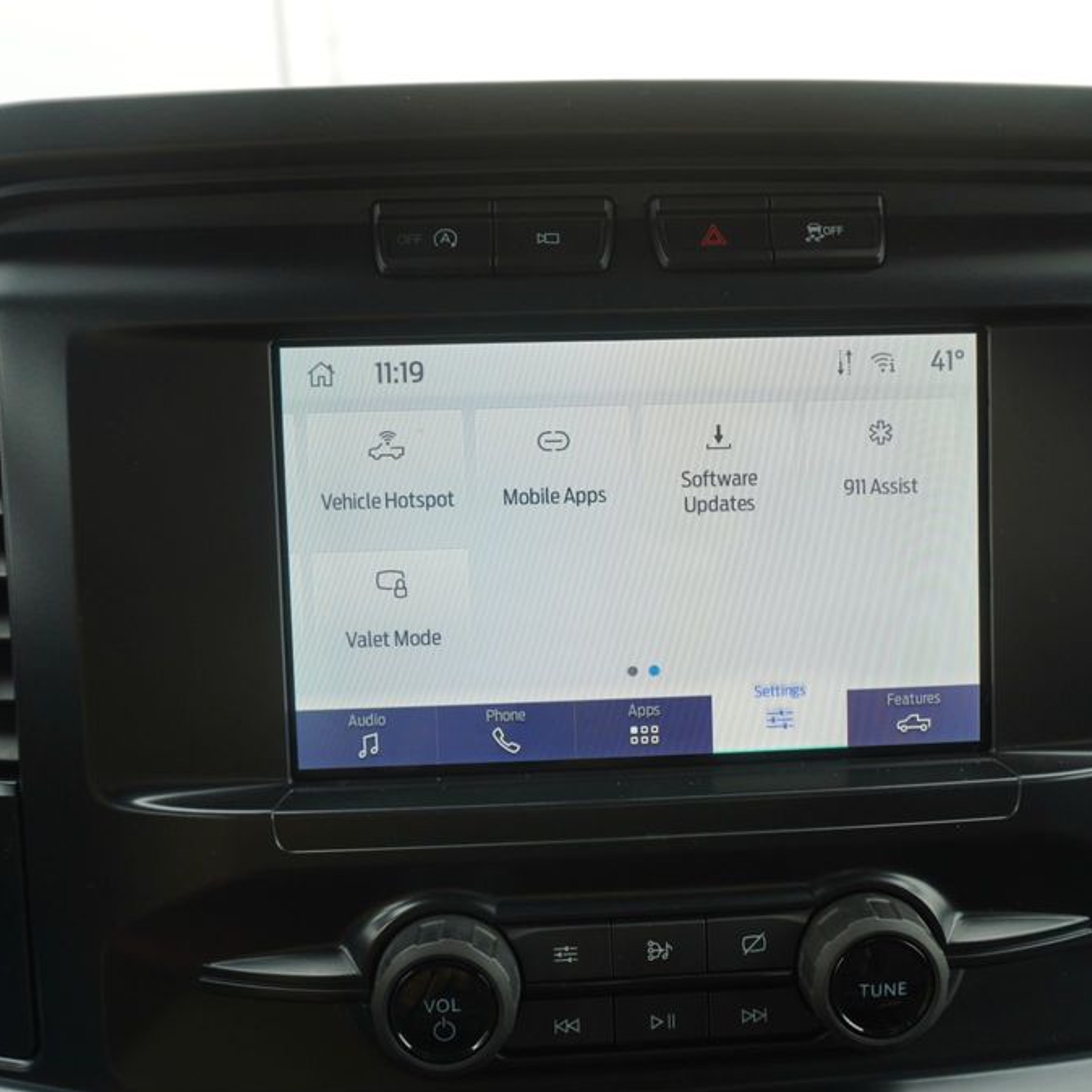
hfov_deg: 52.4
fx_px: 1106
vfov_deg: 52.5
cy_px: 548
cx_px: 617
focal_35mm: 31
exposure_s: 1/80
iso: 100
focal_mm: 16
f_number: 4.5
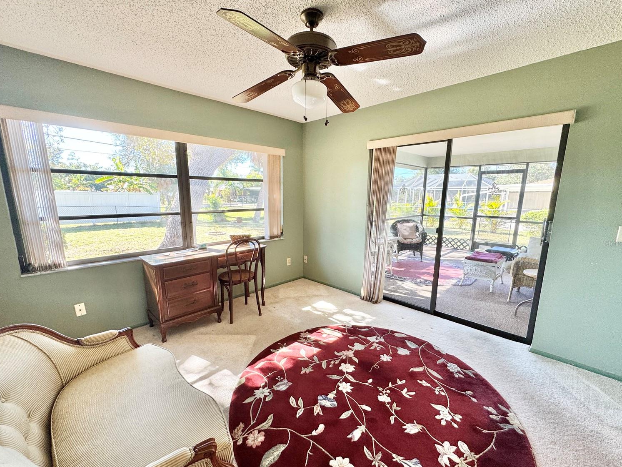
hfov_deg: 98.2
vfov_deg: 81.7
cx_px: 310
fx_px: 270
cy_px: 243
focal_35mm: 15
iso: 125
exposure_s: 1/120
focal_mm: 2.22
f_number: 2.2
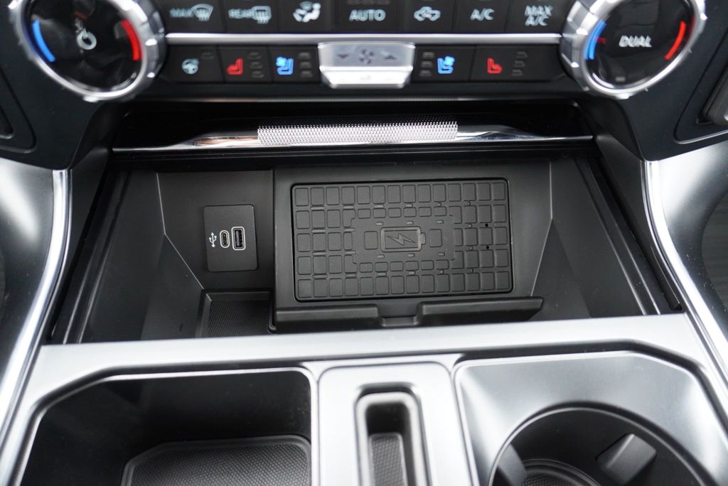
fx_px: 486
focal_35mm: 24
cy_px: 243
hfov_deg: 73.7
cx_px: 364
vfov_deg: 53.2
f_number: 3.5
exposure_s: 1/60
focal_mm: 16
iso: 1600
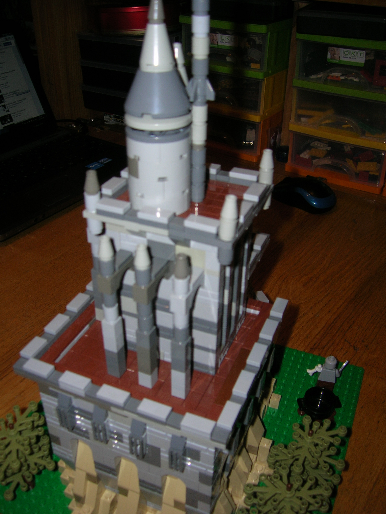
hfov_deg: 41.8
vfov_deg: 54.0
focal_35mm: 34
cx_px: 193
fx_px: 506
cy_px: 257
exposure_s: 1/60.1
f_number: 2.9
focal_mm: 5.7
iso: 50
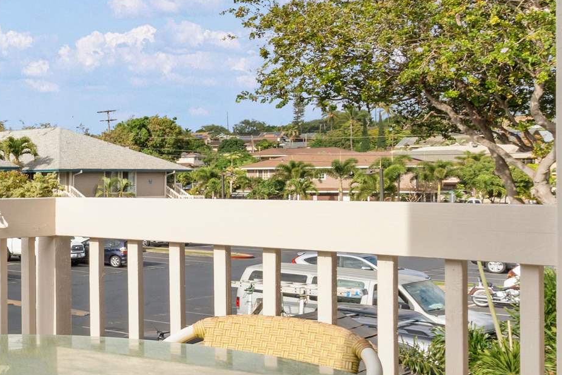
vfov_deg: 25.5
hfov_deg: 29.0
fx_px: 827
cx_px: -202
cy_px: 217
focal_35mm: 53
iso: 320
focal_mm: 16
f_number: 16
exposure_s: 1/60
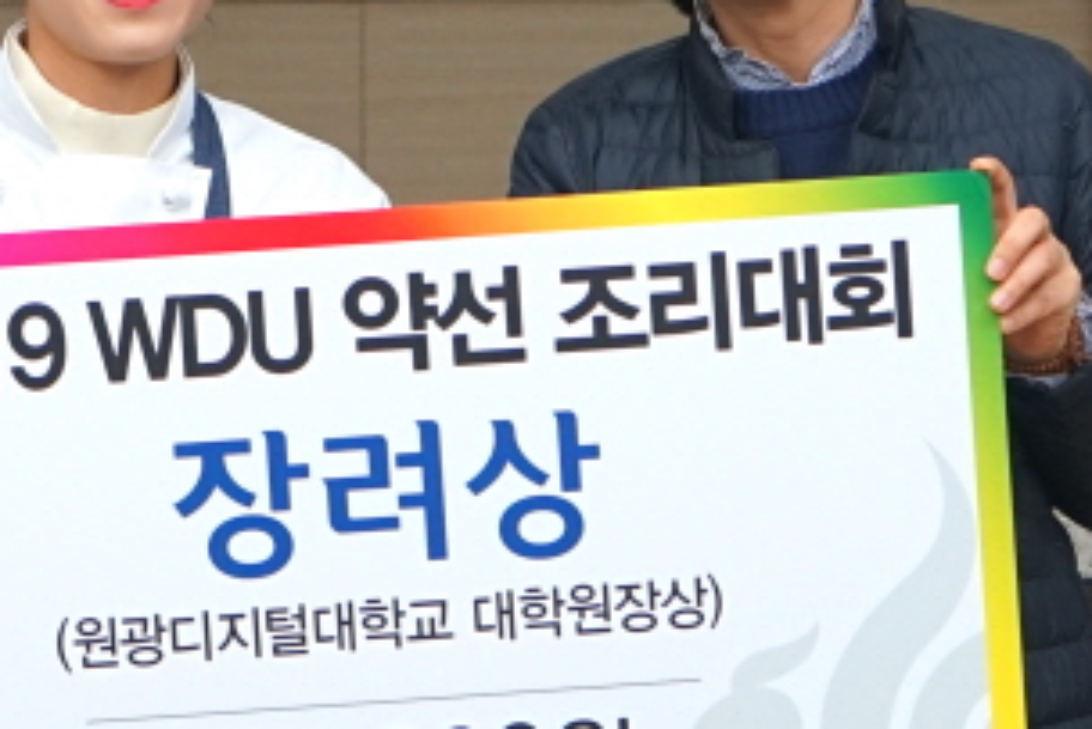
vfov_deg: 11.3
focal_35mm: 121
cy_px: 519
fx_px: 3672
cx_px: 417
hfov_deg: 16.9
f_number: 4
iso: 1000
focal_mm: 46
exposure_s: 1/160
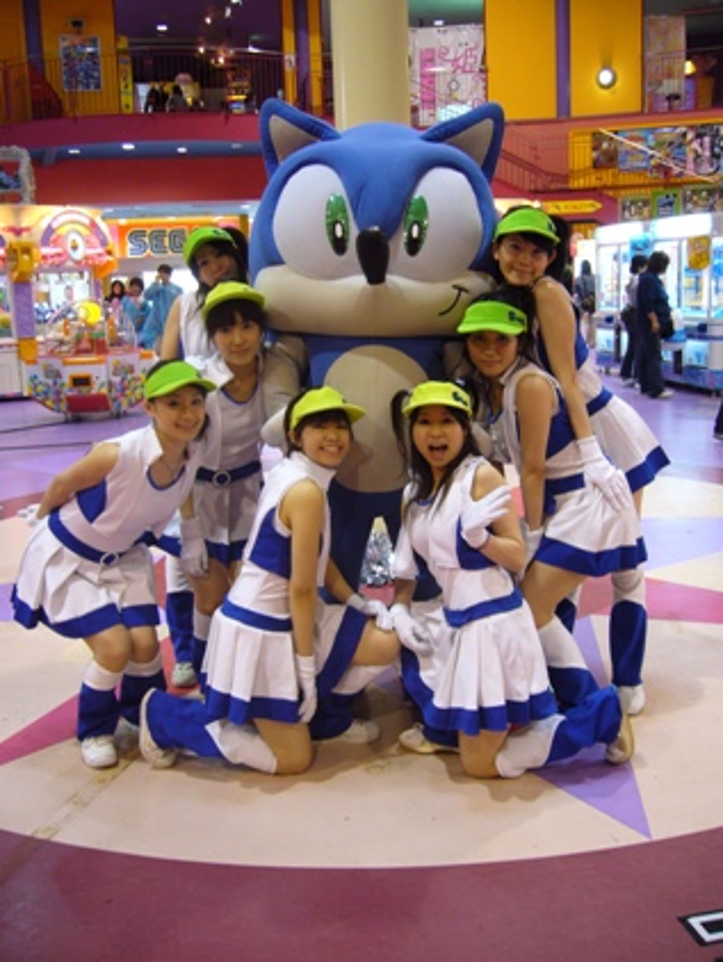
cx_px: 362
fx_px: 974
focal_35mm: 35
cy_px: 481
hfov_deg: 40.7
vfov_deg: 52.6
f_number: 2.8
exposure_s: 1/15
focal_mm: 5.8
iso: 160
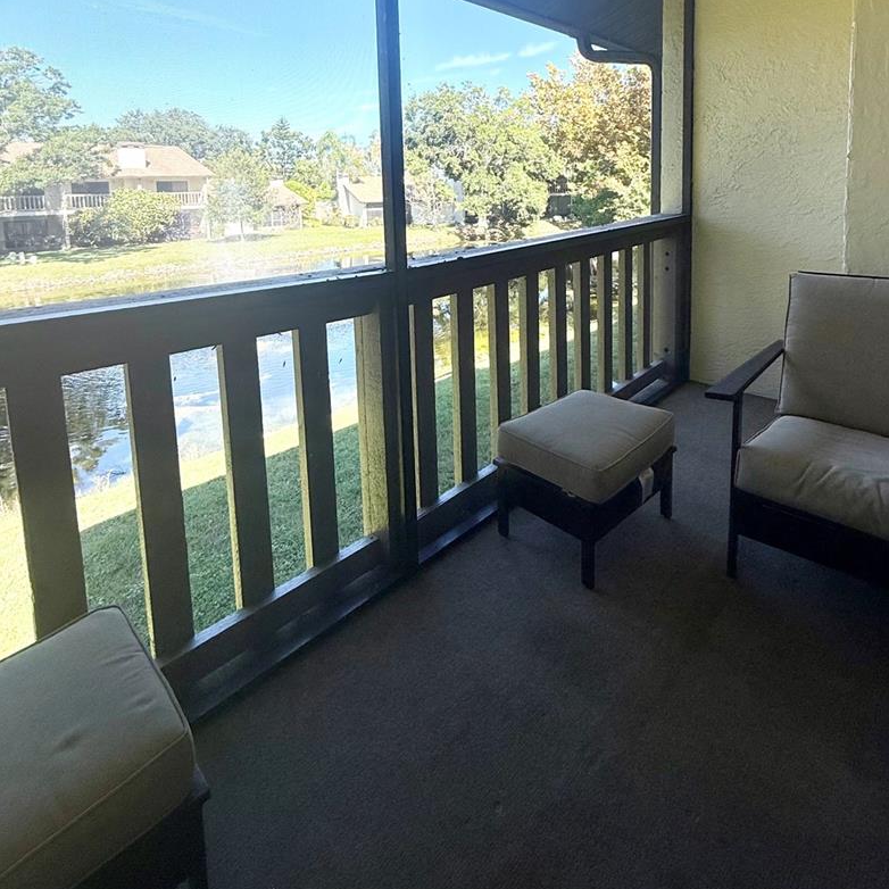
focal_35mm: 19
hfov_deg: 77.6
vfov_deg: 73.2
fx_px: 552
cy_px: 242
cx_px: 474
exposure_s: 1/430
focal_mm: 2.22
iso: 64
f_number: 2.2
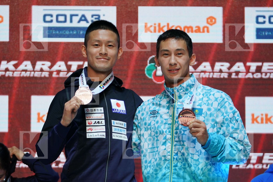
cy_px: 91
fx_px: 1501
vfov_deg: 6.9
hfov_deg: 10.4
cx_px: 136
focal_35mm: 198
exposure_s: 1/250
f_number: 2.8
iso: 200
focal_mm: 132
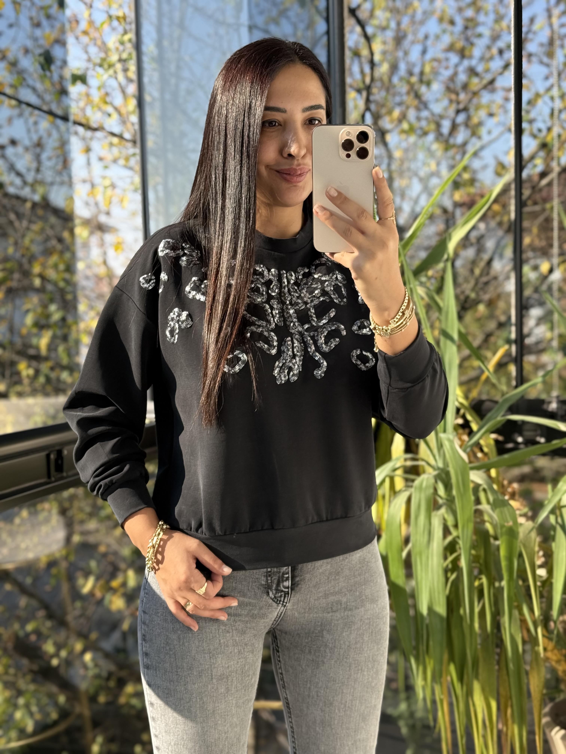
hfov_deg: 30.3
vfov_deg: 39.7
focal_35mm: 48
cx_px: 283
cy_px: 377
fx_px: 1046
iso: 100
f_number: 1.78
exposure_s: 1/875
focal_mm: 6.76
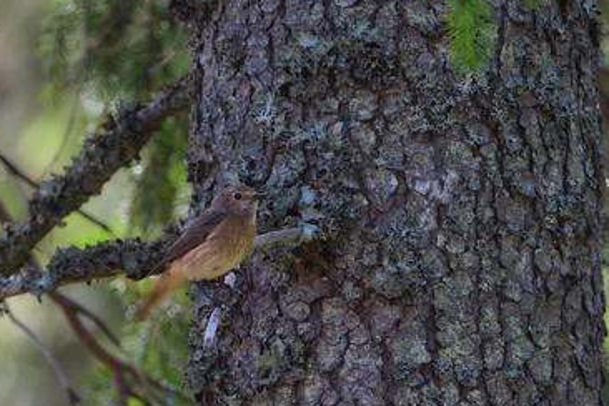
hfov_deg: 1.3
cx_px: 215
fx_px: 26642
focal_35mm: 1575
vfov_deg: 0.9
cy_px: 289
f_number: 8
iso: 400
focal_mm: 600
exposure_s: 1/58
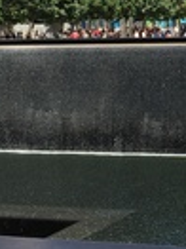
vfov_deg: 18.4
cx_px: 271
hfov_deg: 13.2
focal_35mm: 106
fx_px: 761
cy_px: 61
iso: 25
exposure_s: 1/1026
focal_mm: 4.15
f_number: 2.2
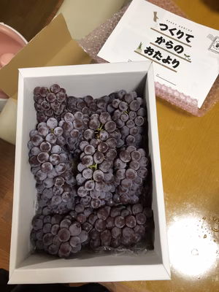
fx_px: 236
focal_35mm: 28
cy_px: 146
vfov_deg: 63.4
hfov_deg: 49.7
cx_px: 110
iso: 40
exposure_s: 1/18
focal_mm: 4
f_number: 1.8
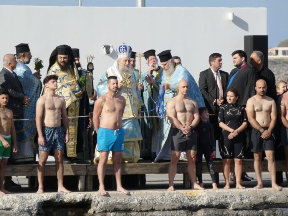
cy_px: 108
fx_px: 4569
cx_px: 144
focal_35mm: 549
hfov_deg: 3.6
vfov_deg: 2.7
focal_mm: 98.3
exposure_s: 1/500
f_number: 5.6
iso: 80
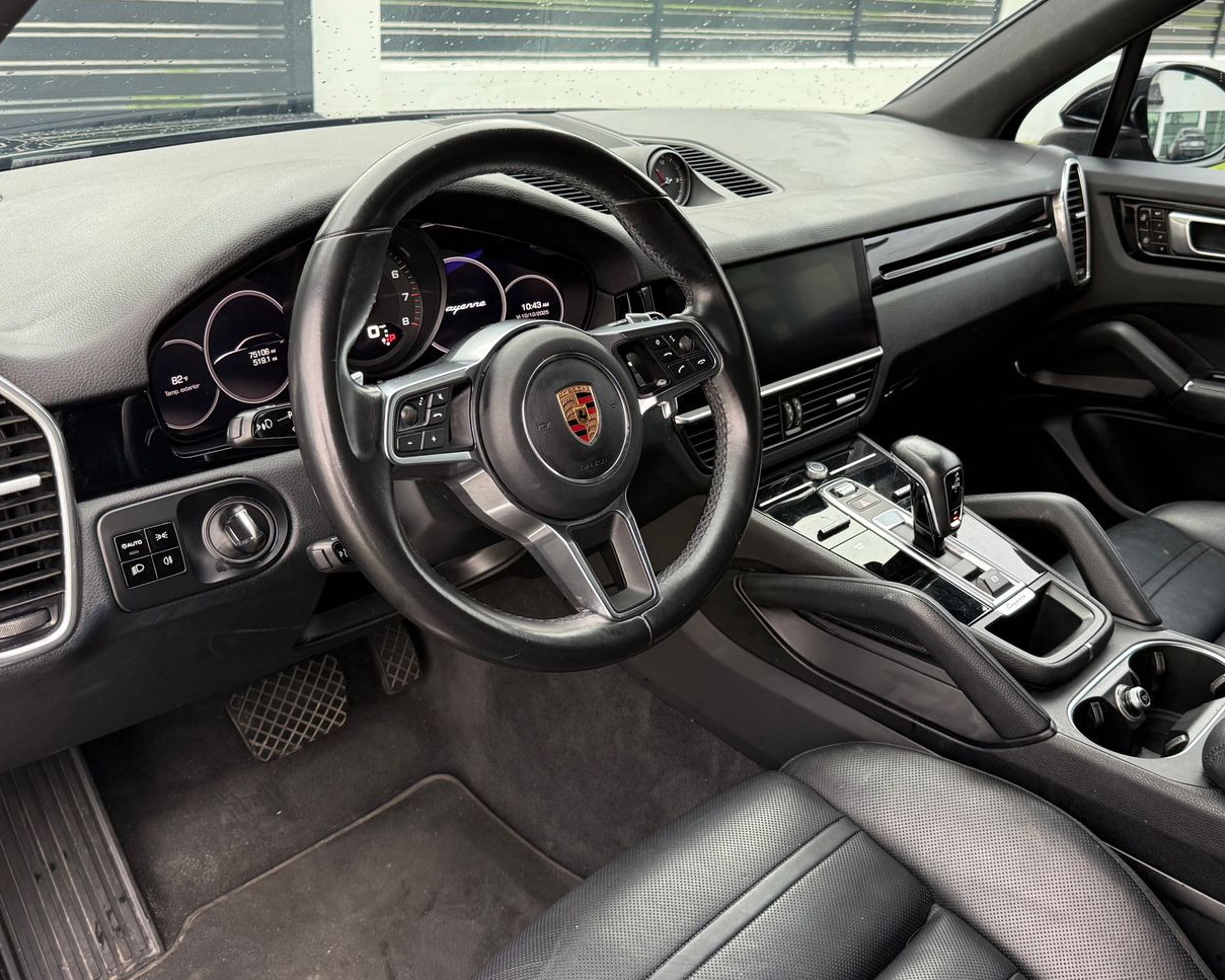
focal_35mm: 31
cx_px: 716
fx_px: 1124
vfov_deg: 47.1
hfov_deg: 56.9
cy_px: 460
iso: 200
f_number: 1.78
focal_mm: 6.76
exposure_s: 1/121
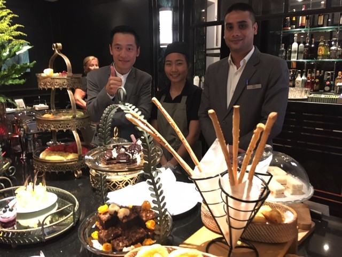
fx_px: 287
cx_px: 171
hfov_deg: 61.7
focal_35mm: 29
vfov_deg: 48.2
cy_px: 128
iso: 200
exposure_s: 1/20
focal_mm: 4.15
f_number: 2.2
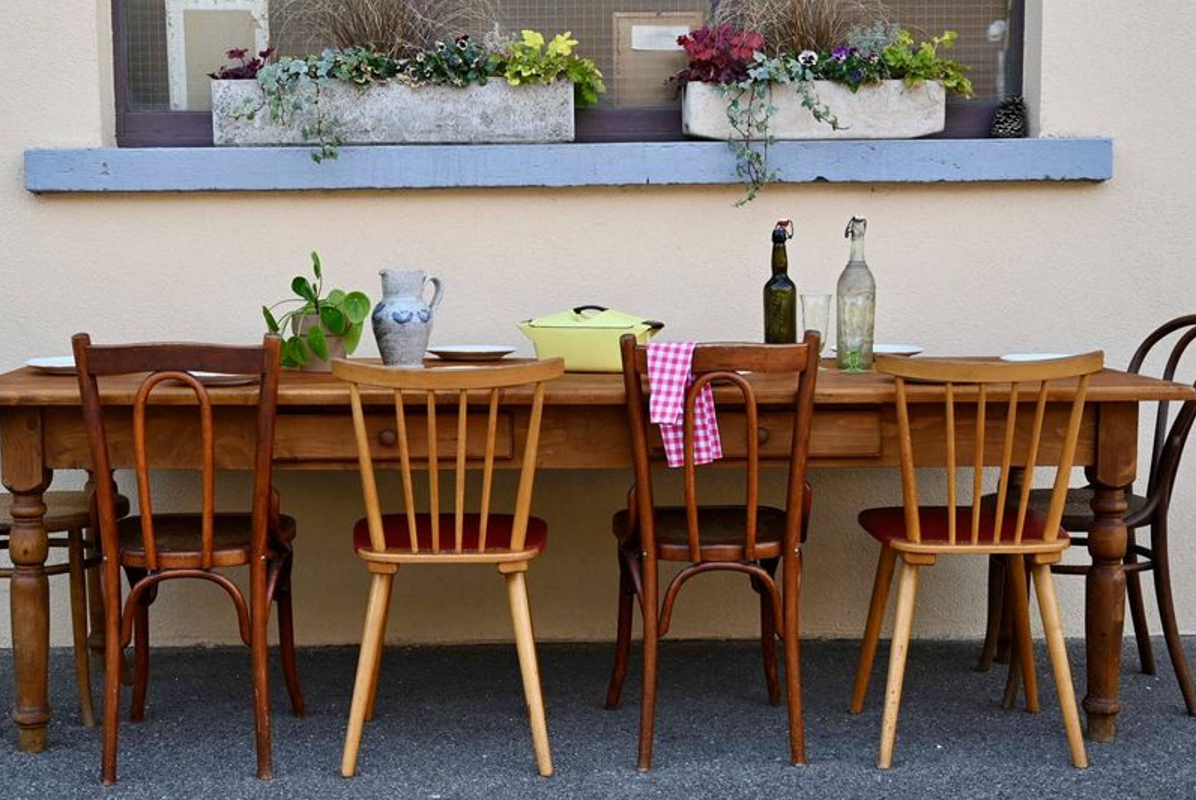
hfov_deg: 40.3
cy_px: 400
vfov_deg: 27.6
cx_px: 560
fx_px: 1629
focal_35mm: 49
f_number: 5
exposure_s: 1/250
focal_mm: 39
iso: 200
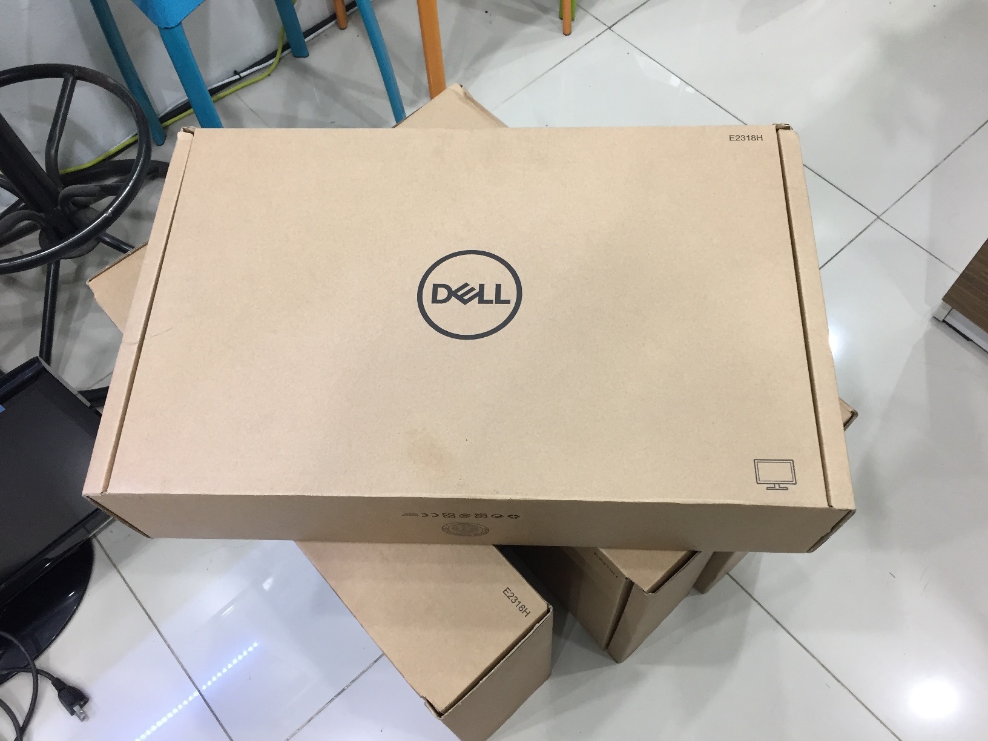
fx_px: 828
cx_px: 494
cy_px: 370
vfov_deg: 48.2
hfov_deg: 61.7
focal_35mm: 29
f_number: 2.2
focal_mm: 4.15
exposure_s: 1/33
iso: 125
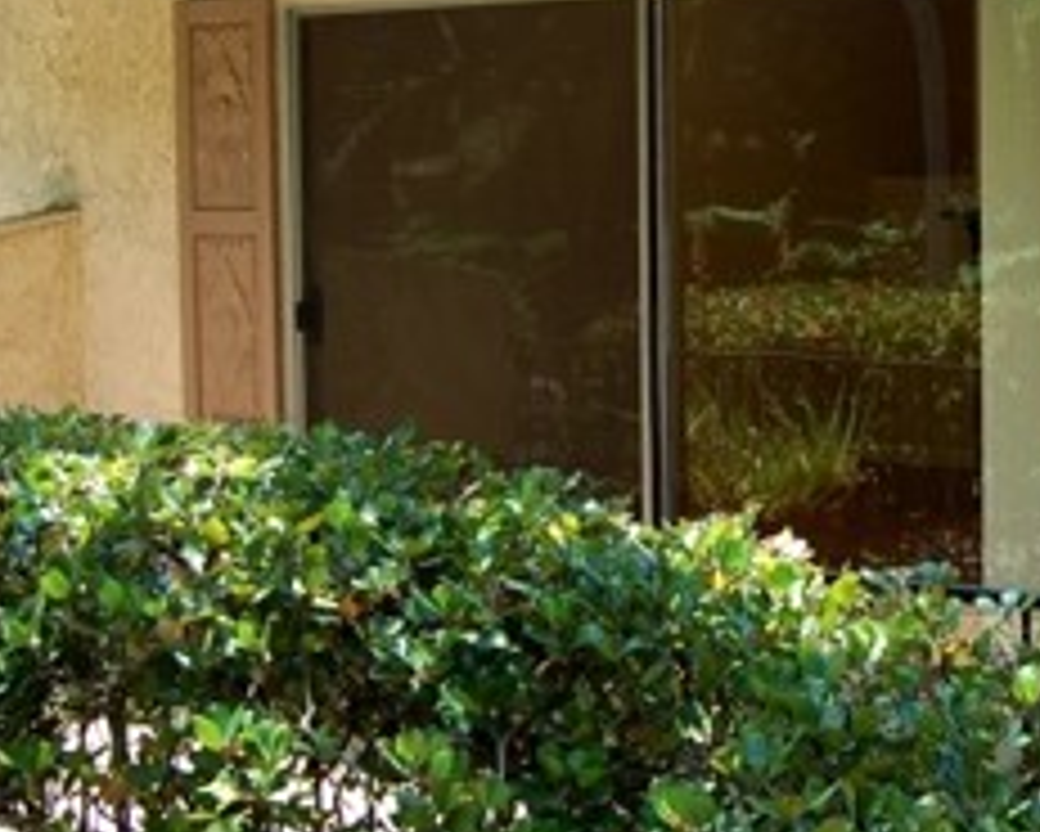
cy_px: 317
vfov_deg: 21.8
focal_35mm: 70
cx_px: 819
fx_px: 2156
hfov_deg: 26.7
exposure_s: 1/160
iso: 200
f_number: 6.3
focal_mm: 18
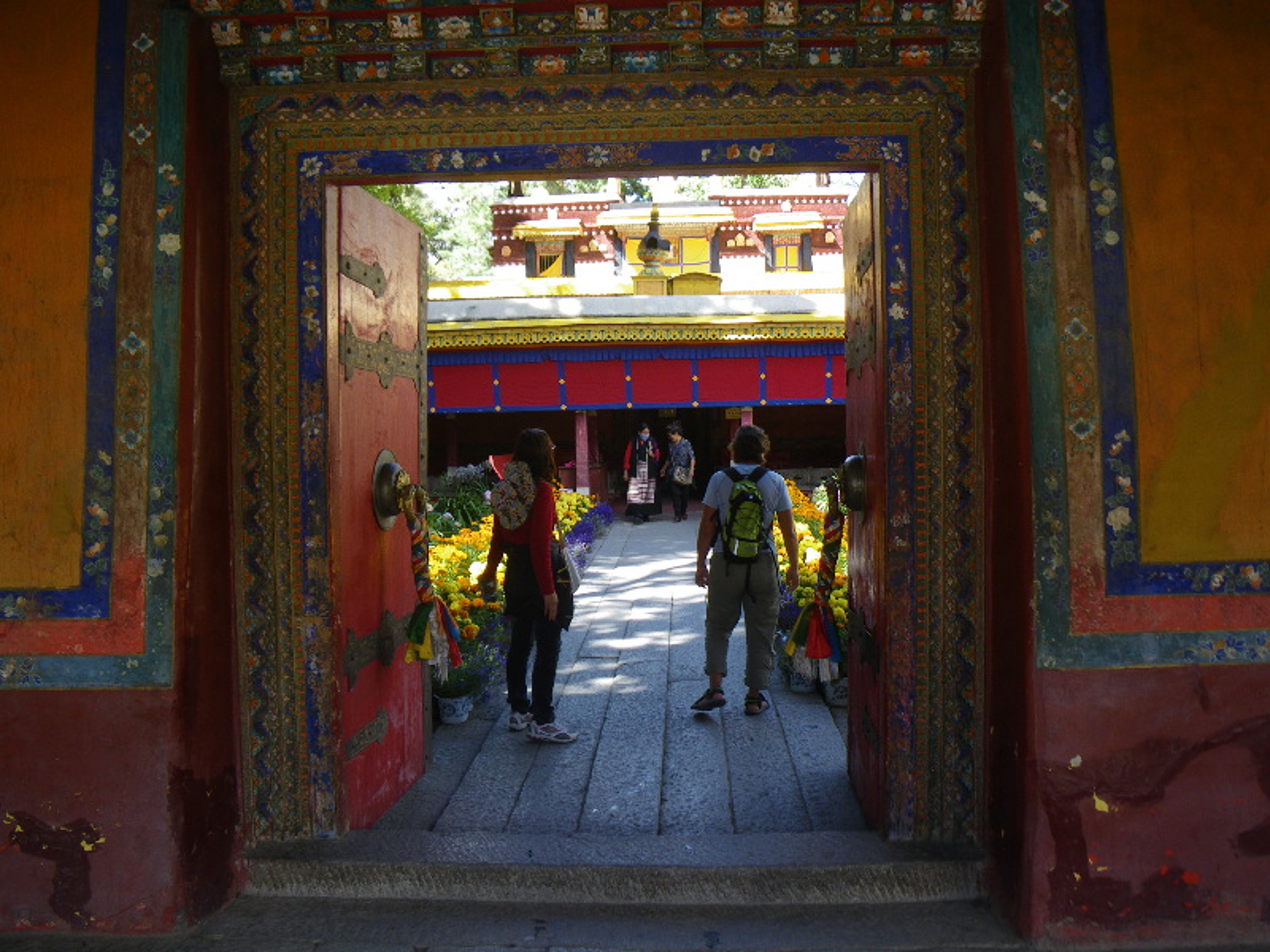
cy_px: 476
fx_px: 1027
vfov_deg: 49.7
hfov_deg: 63.4
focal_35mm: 28
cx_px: 635
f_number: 3.5
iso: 50
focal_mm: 5
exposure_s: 1/50
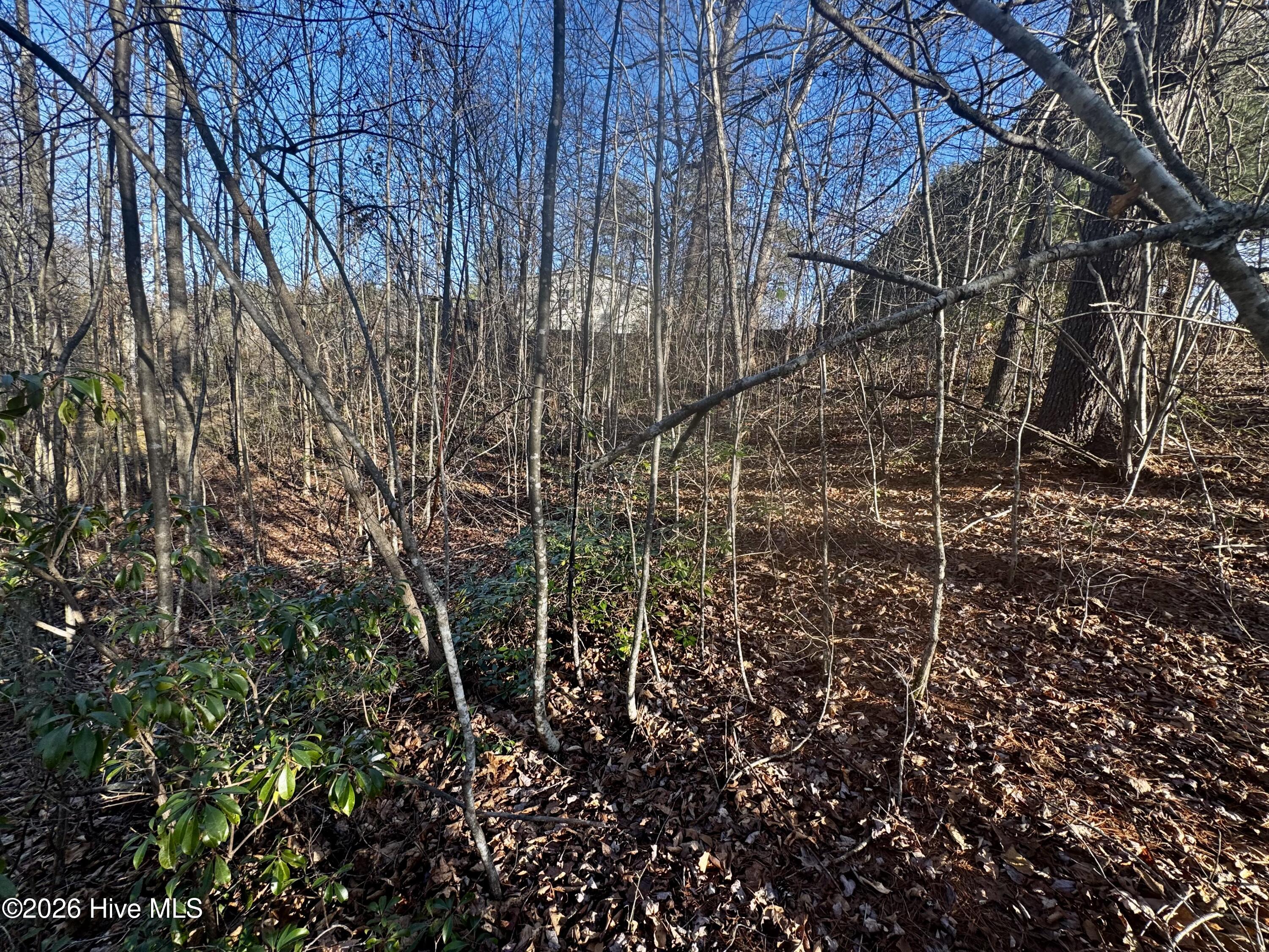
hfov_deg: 102.1
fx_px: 513
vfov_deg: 85.7
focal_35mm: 14
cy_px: 476
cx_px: 634
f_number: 2.2
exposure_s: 1/192
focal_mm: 2.22
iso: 40
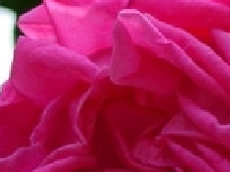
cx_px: 424
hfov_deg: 7.6
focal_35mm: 251
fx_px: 1665
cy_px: 243
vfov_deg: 5.9
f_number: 3.5
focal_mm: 12.7
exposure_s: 1/470
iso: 64
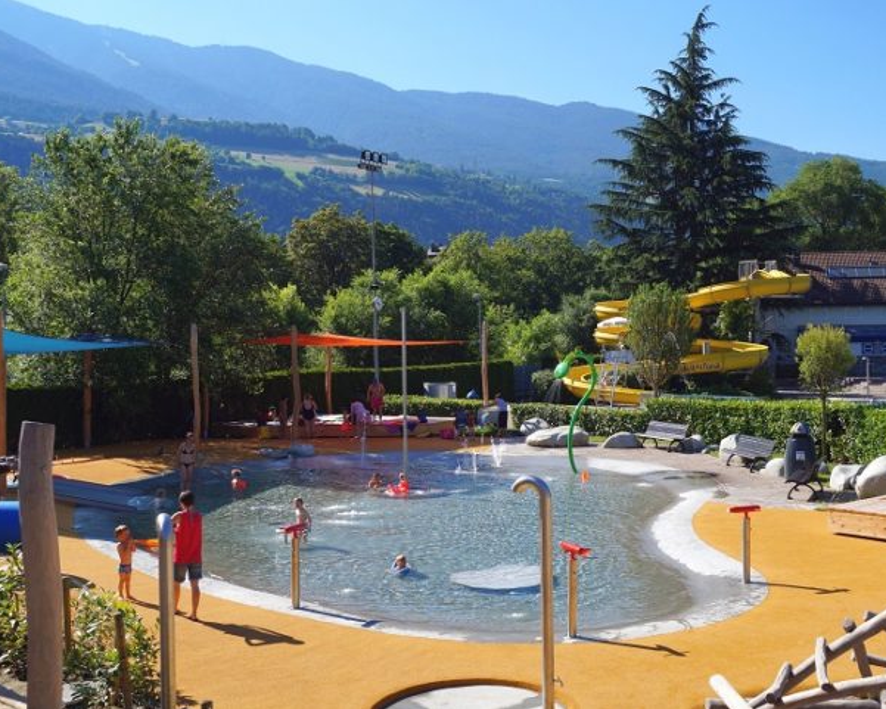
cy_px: 354
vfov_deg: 36.5
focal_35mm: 41
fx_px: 1075
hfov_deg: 44.8
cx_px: 475
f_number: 10
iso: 100
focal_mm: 24
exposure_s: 1/200
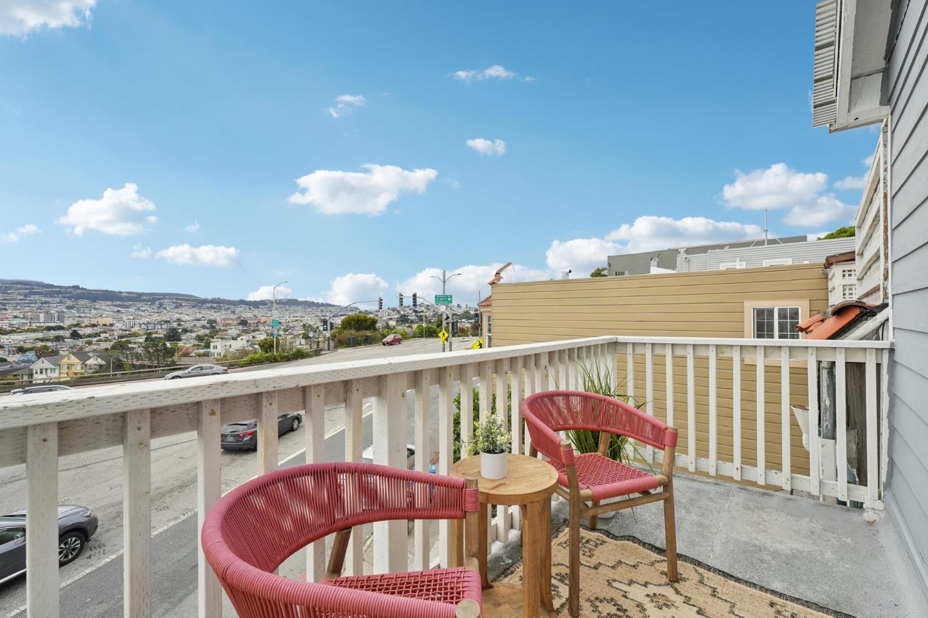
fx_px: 387
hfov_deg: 100.4
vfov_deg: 77.3
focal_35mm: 15
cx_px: 478
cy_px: 320
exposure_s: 1/640
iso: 640
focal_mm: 14
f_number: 8
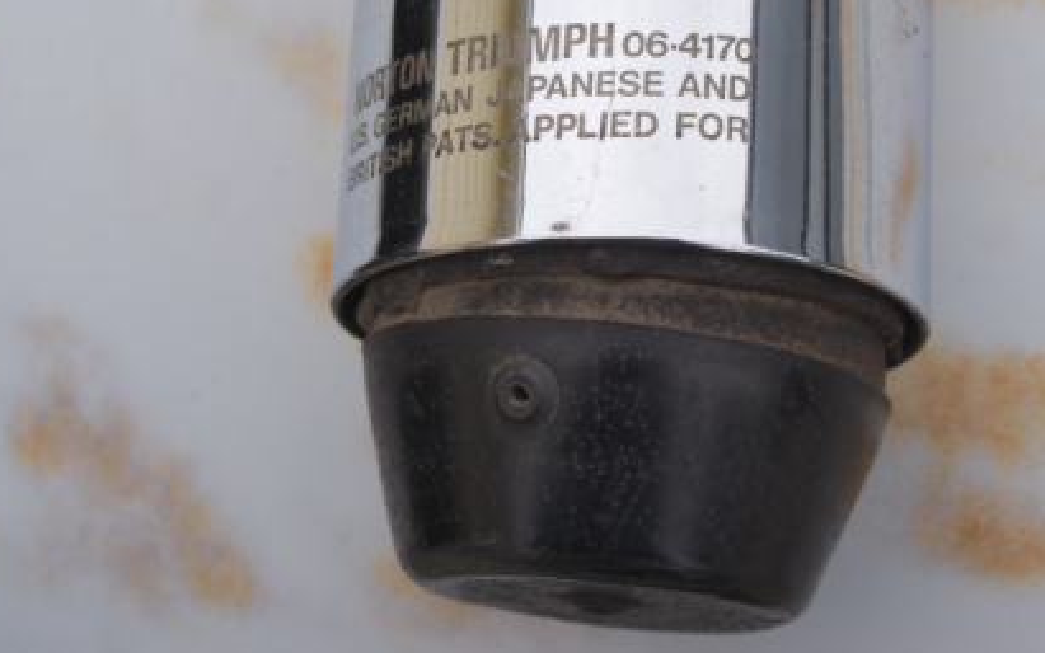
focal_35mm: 104
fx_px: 2962
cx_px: 648
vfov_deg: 12.5
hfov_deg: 20.0
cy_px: 159
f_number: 13
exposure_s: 1/250
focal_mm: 70
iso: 200
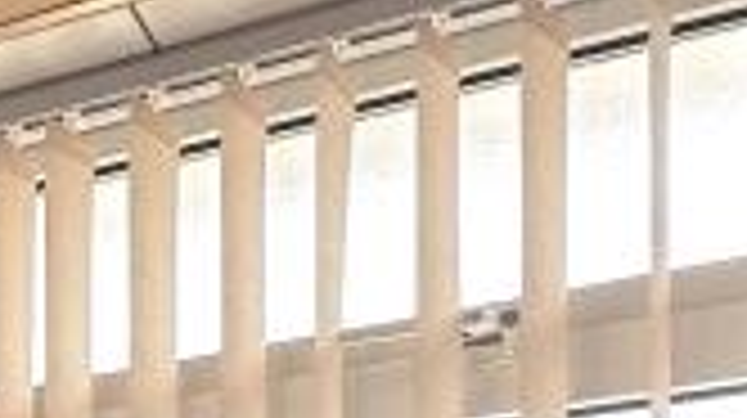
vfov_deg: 11.2
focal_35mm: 94
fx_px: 1860
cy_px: 926
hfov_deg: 18.0
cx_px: -603
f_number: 2.2
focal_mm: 2.22
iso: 40
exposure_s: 1/107
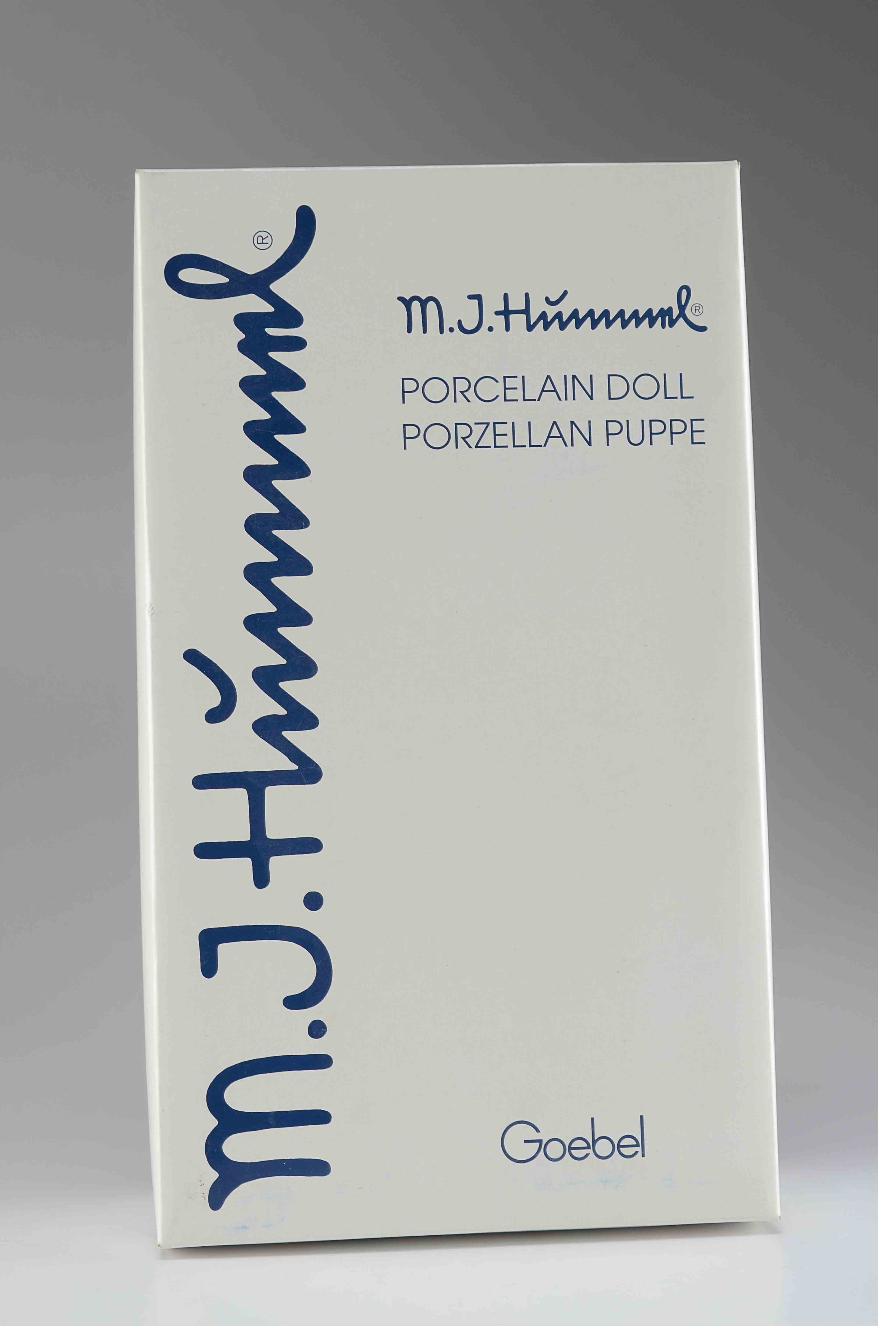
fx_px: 2425
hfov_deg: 20.5
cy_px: 663
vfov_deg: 30.6
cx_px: 439
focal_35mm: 66
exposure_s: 1/80
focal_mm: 44
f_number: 11
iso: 100
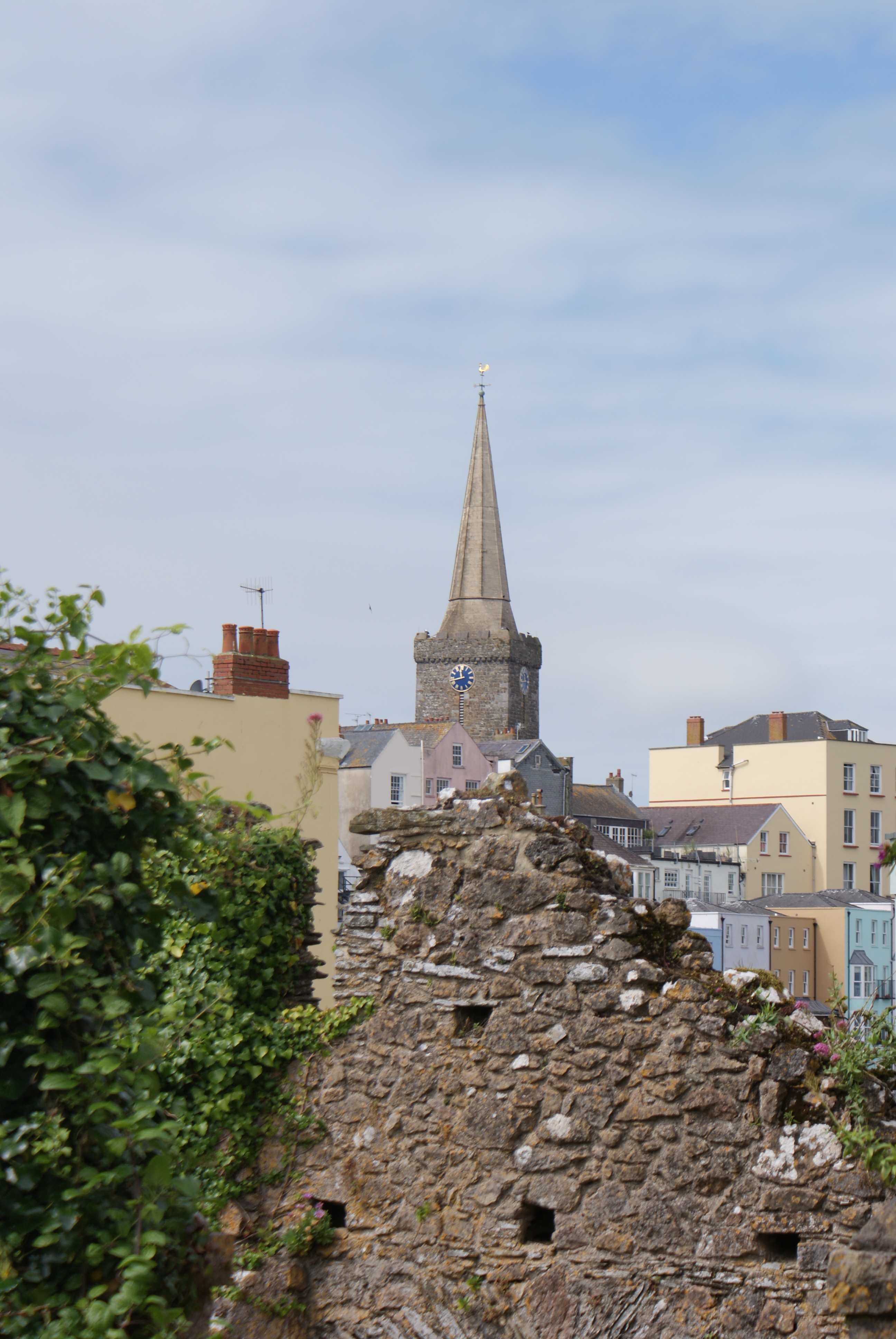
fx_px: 3909
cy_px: 670
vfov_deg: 19.4
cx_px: 448
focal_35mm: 105
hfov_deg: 13.1
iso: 100
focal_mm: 70
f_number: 9
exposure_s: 1/250
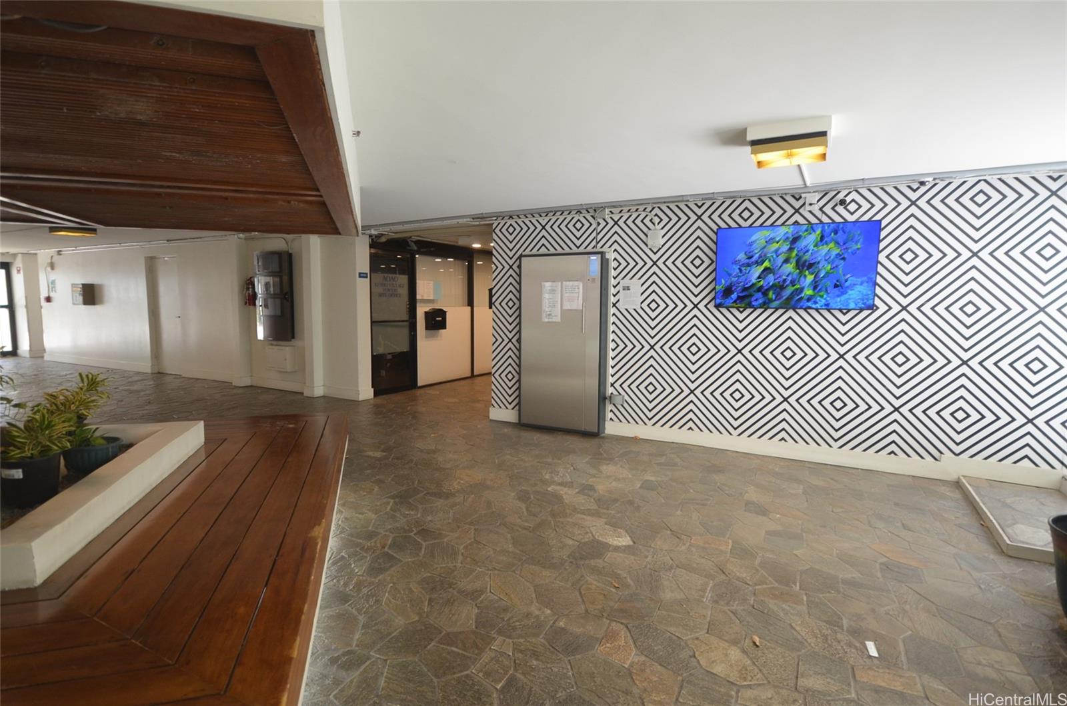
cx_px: 534
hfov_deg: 85.5
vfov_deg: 63.0
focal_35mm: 20
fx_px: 577
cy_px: 353
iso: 640
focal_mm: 13
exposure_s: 1/60
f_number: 4.5
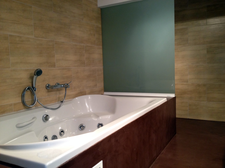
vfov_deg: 40.7
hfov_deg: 52.6
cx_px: 112
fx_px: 227
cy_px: 84
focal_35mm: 35
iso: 100
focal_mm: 4.28
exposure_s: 1/20
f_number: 2.4
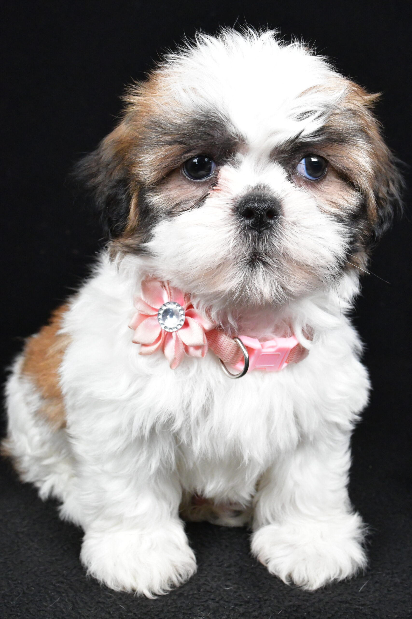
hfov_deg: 31.9
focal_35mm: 42
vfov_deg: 46.4
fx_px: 721
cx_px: 206
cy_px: 310
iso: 6400
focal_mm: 28
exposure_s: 1/500
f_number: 11
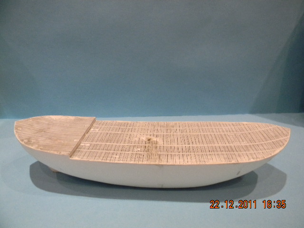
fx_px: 246
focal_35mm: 28
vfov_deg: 49.7
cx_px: 152
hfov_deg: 63.4
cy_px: 114
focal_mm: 5
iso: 400
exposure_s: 1/7.8
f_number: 3.5
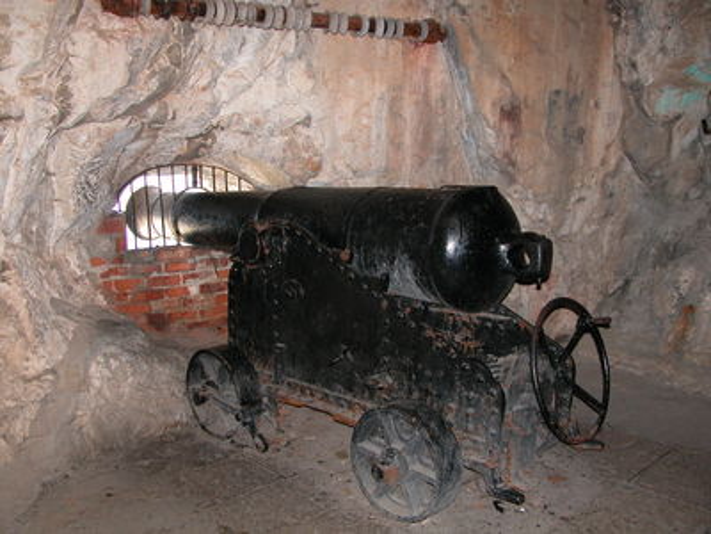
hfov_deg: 52.6
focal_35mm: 35
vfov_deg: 40.7
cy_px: 267
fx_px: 719
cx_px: 356
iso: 200
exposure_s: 1/60
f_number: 2.8
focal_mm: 8.9
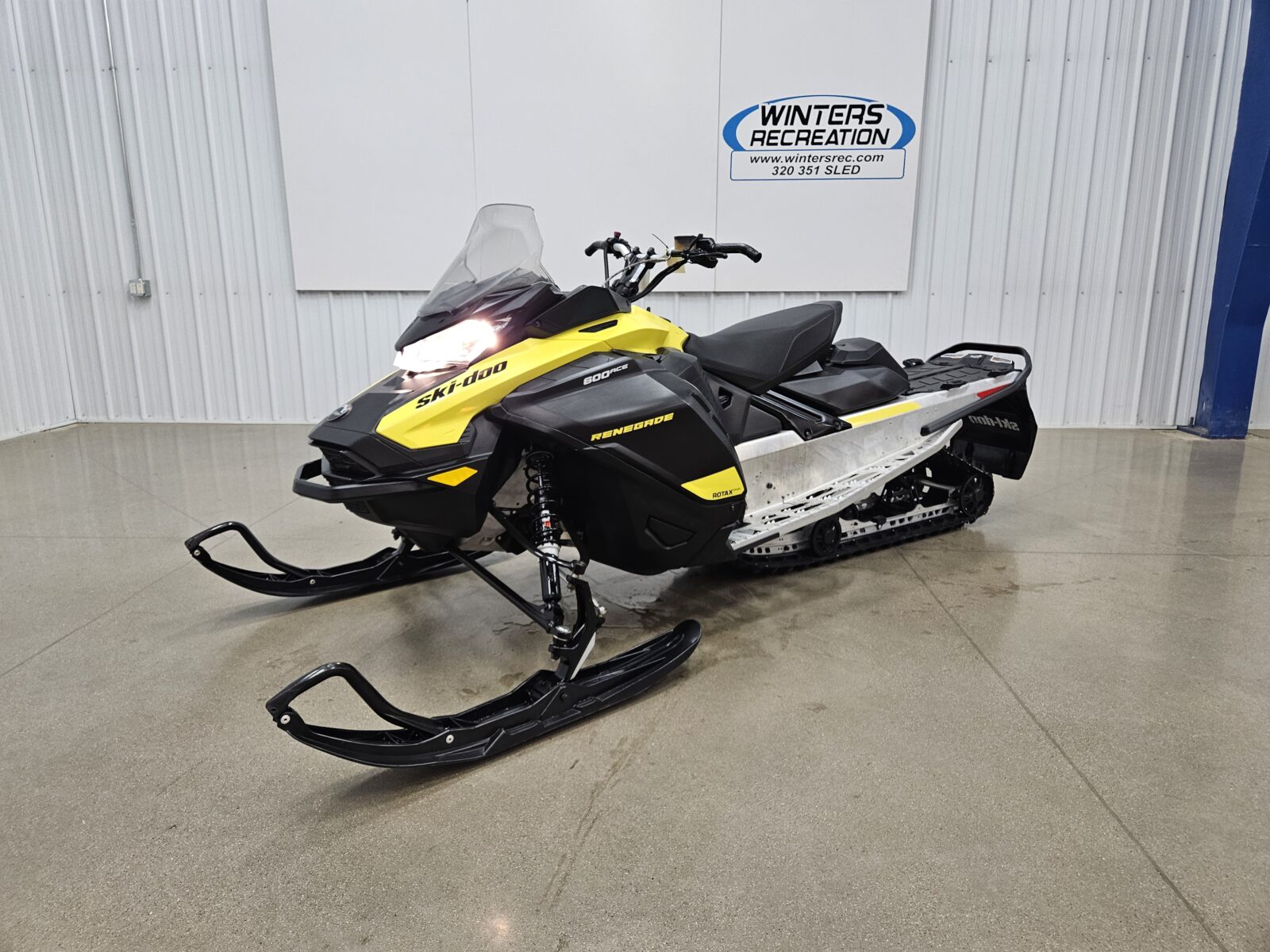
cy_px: 476
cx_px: 635
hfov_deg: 73.9
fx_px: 844
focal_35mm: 23
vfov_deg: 58.9
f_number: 1.8
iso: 200
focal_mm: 5.4
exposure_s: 1/120
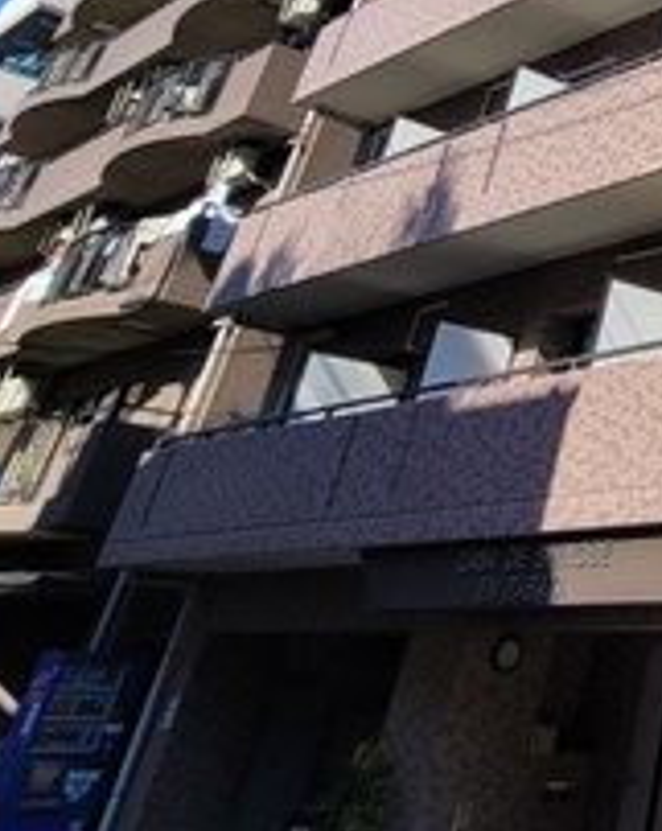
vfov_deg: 35.6
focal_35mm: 44
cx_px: 1067
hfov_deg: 24.1
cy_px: -95
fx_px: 1080
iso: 64
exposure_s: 1/1849
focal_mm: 2.2
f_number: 2.2
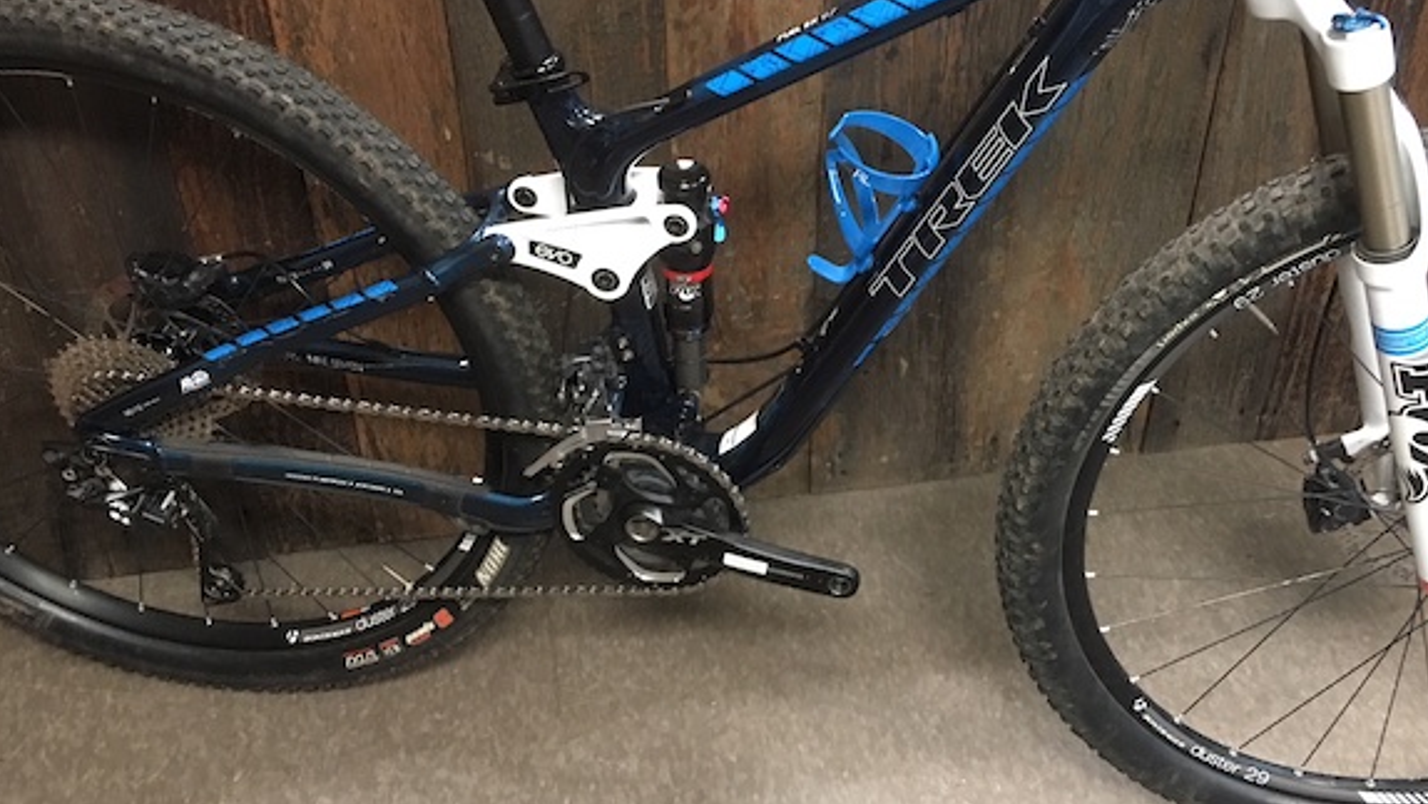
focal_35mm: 44
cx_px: 818
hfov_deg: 46.3
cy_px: 381
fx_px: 1666
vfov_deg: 27.1
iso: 200
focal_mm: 4.15
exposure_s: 1/17
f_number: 2.2
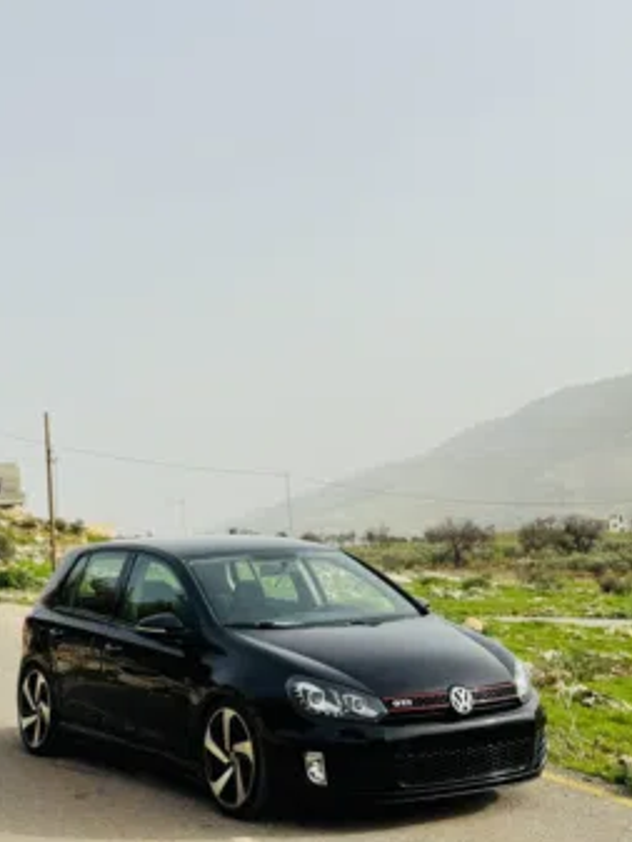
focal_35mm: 57
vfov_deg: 33.8
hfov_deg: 25.7
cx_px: 290
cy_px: 457
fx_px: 1387
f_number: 1.78
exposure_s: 1/6410
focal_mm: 6.76
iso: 64
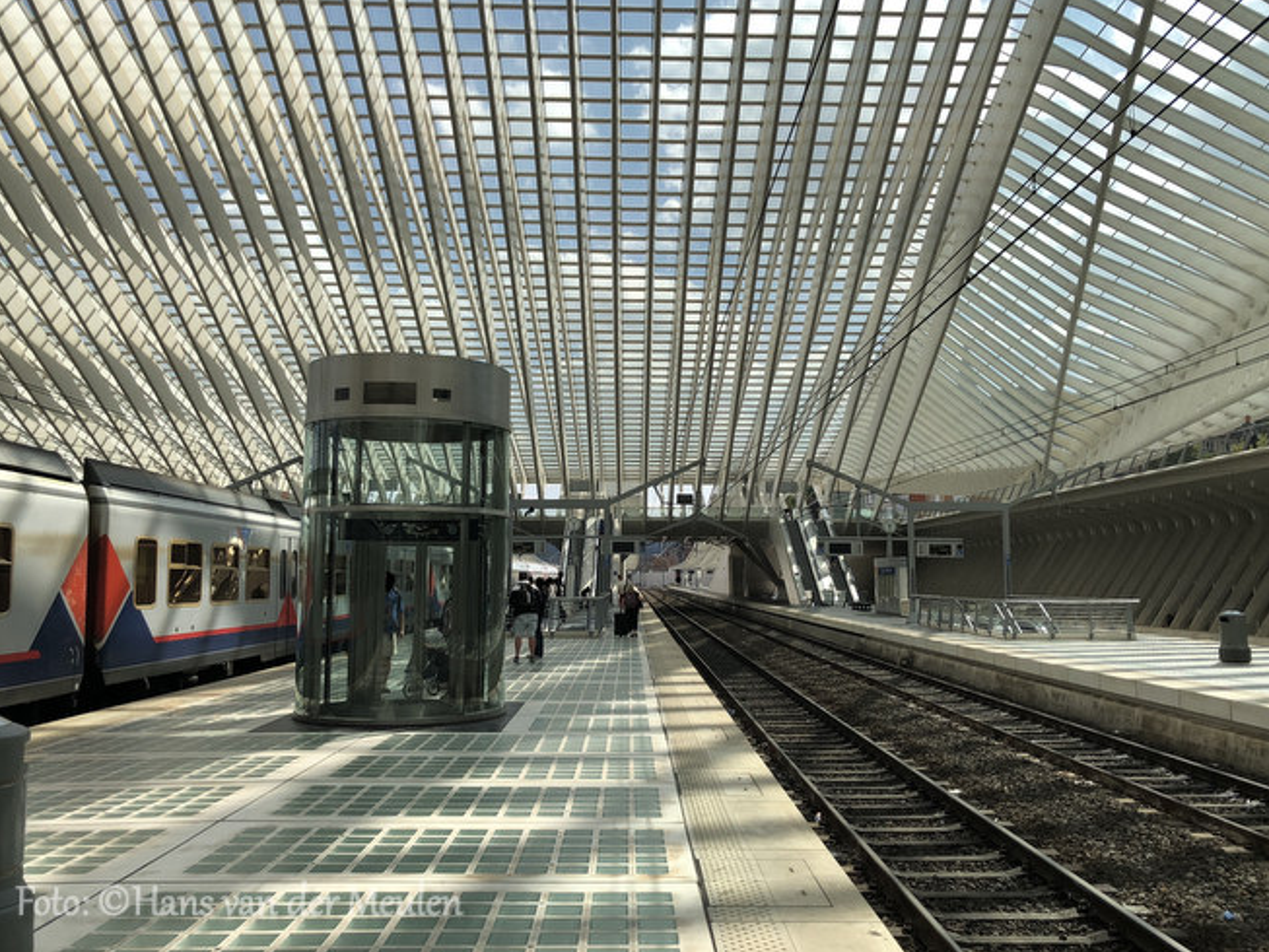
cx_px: 661
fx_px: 1100
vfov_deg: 46.8
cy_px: 468
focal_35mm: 30
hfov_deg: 59.9
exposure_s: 1/2667
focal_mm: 3.99
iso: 20
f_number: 1.8
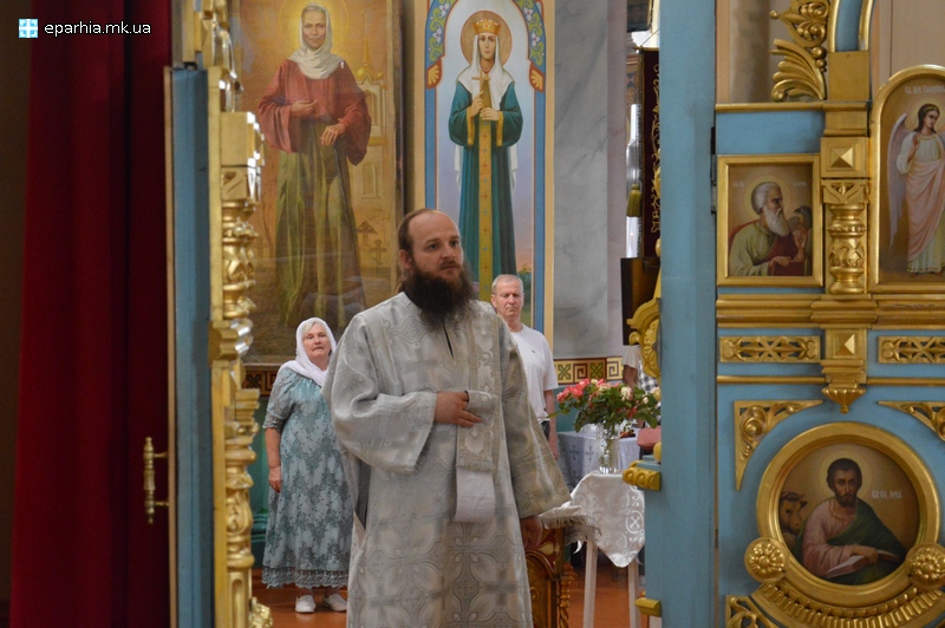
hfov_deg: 26.0
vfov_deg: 17.5
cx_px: 472
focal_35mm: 78
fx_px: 2046
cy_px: 314
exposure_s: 1/40
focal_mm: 52
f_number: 5
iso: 3200
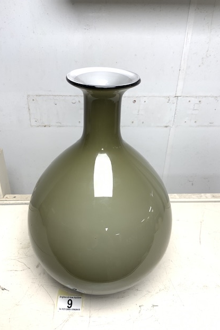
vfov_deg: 60.3
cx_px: 104
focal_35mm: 31
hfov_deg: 42.3
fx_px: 284
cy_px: 163
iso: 64
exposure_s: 1/50
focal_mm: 3
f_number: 1.8
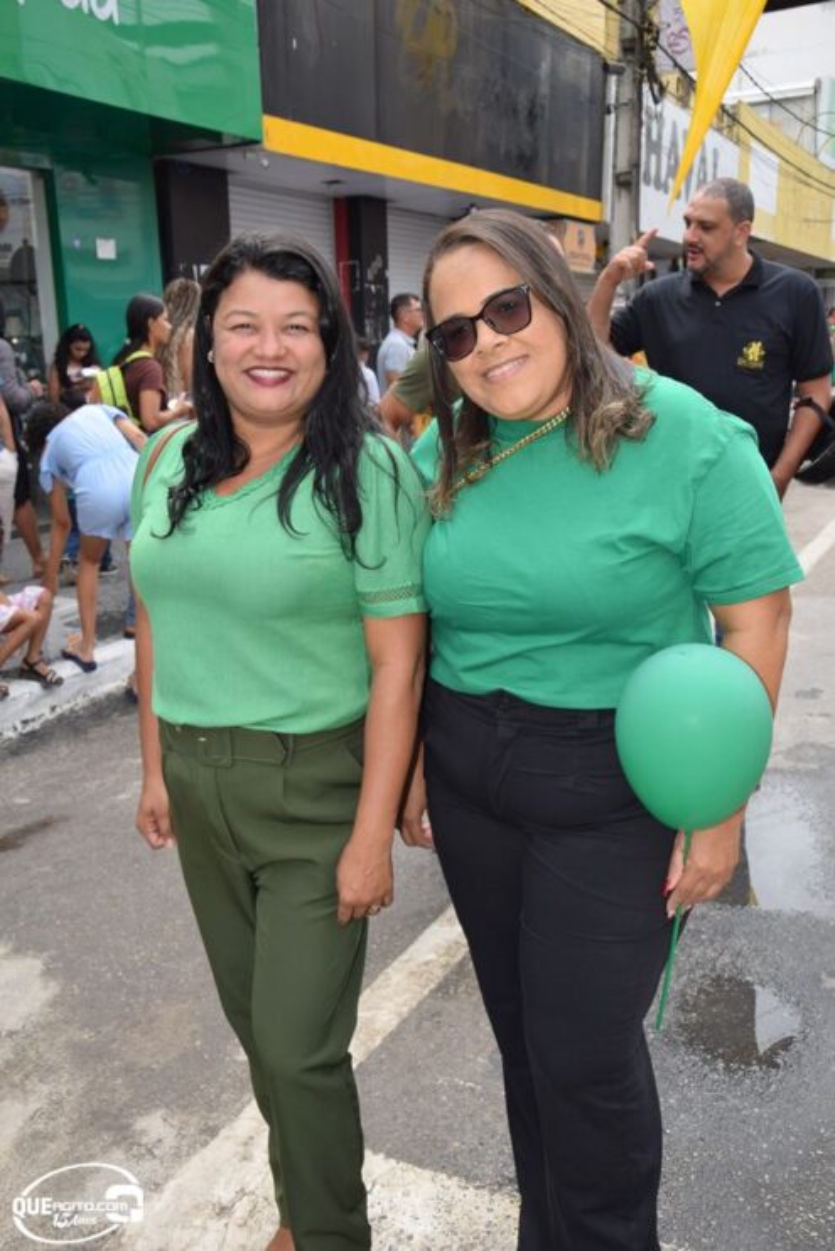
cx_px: 418
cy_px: 626
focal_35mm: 36
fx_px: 1252
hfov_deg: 36.9
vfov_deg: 53.1
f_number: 7.1
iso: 100
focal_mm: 24
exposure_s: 1/200
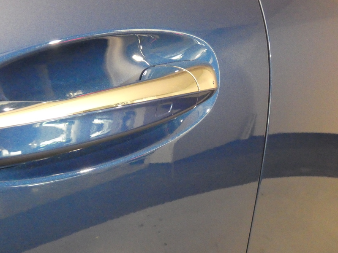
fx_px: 381
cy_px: 126
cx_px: 169
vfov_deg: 36.8
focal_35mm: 39
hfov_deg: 47.9
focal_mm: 7.1
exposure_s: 1/80
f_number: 3.6
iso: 3200
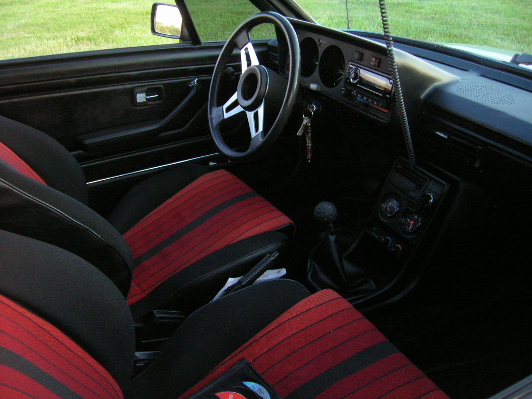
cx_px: 266
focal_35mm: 34
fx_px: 523
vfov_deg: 41.8
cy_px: 200
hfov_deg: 54.0
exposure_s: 1/60
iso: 200
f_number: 2.9
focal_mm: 5.7
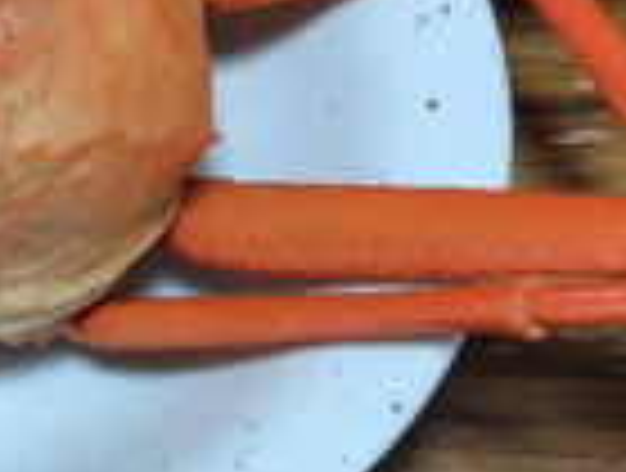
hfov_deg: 26.1
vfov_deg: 21.6
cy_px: 9
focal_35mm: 66
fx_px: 1197
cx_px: -126
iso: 310
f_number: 1.9
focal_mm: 5.6
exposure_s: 1/50
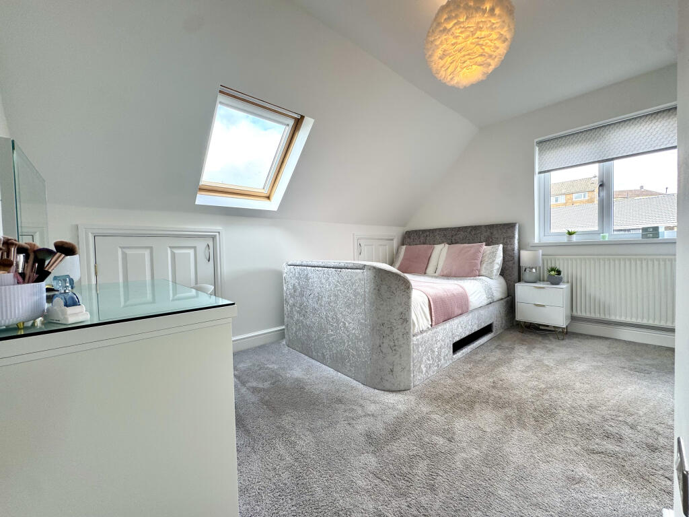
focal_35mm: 14
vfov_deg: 85.7
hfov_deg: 102.1
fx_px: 279
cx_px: 344
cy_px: 258
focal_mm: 2.22
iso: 50
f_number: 2.2
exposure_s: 1/99
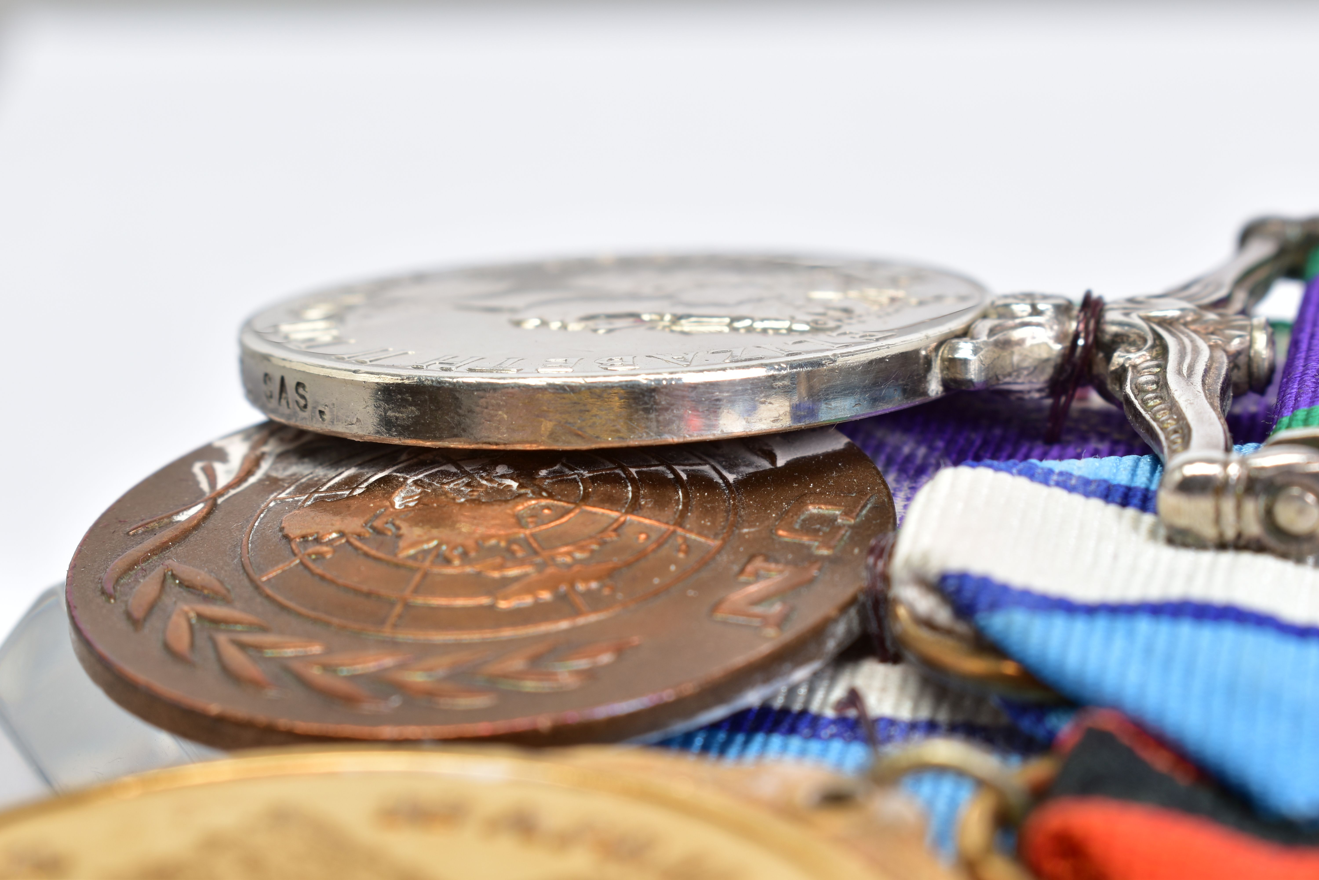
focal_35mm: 82
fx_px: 3022
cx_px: 660
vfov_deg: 16.6
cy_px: 440
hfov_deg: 24.6
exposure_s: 1/100
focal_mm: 55
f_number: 11
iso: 100
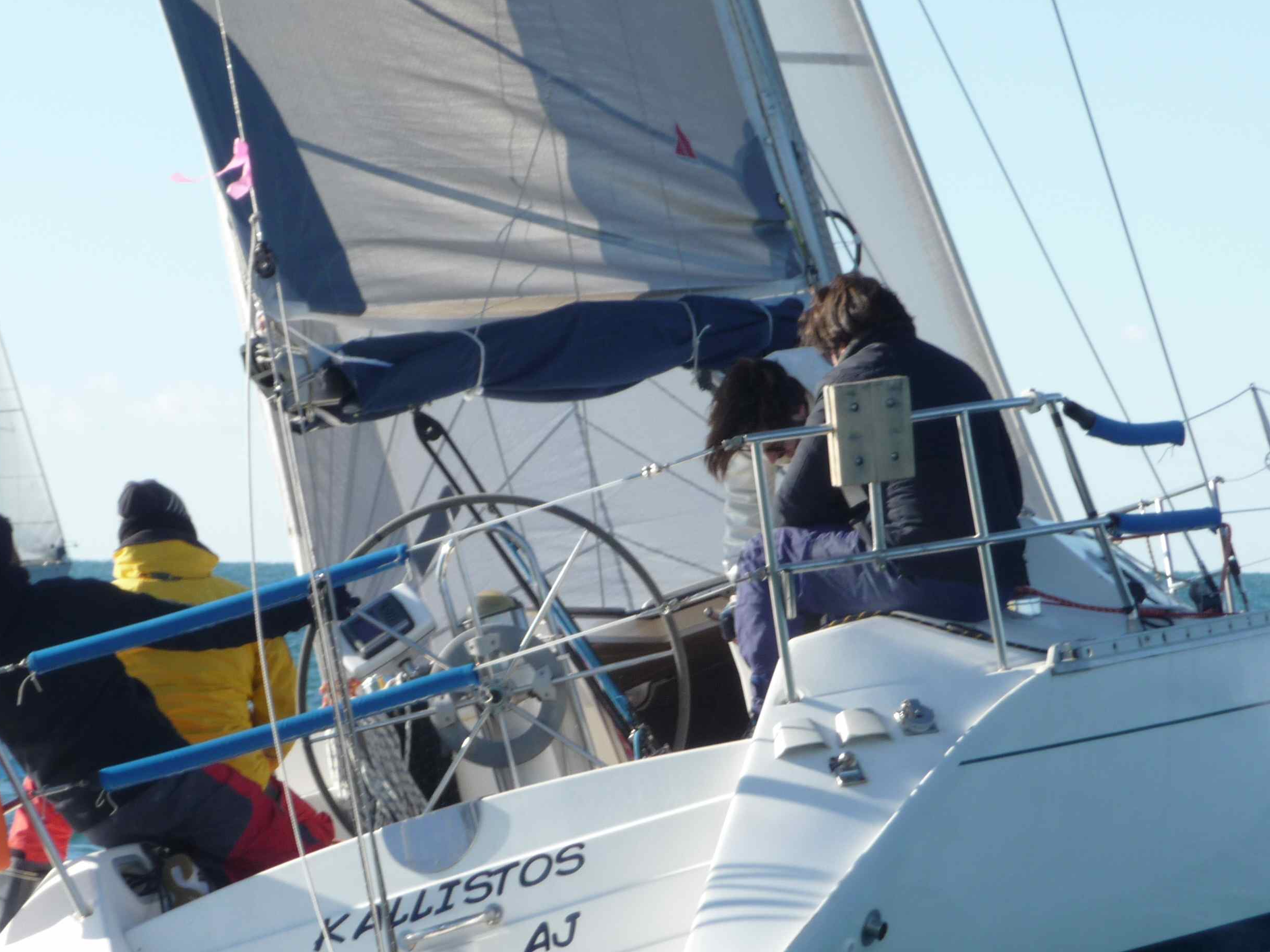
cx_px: 607
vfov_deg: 7.5
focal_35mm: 199
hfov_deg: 9.9
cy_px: 538
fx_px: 7301
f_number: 4.8
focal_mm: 24.1
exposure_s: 1/400
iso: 100
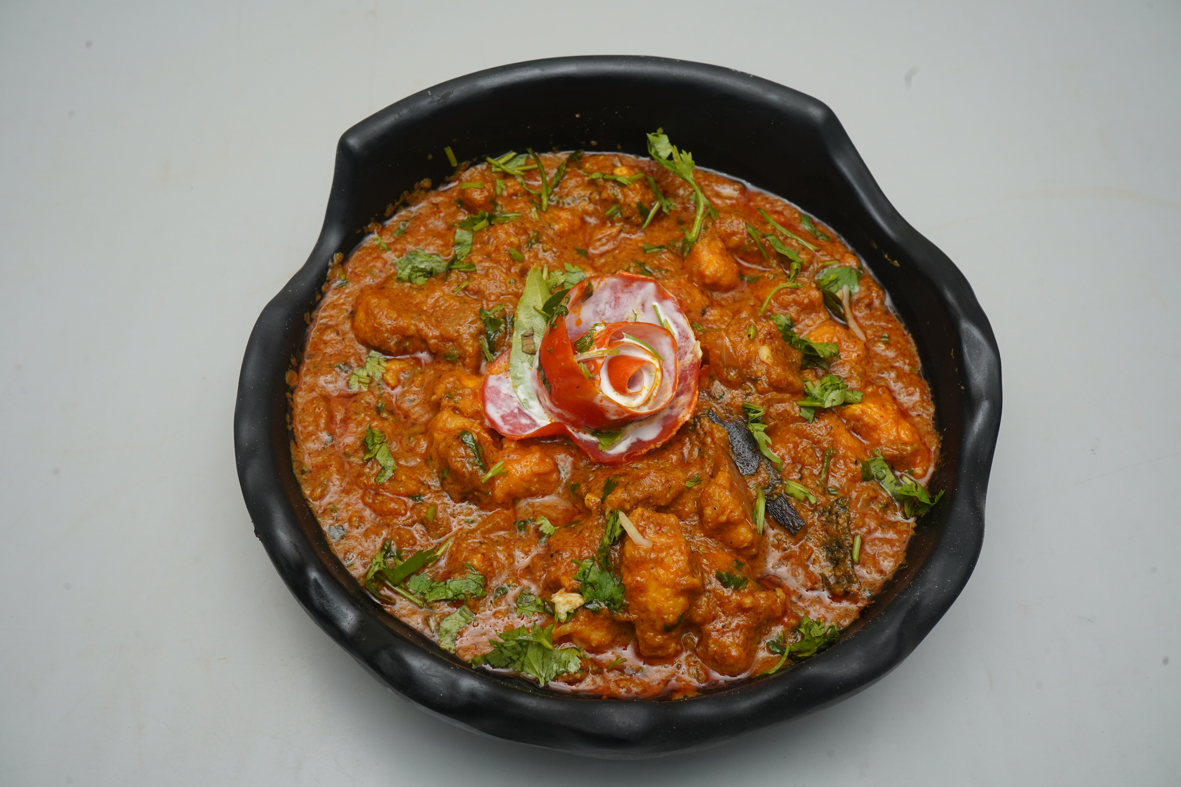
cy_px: 394
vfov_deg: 34.2
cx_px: 590
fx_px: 1279
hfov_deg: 49.6
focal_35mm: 39
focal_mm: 39
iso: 1600
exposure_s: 1/100
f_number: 13
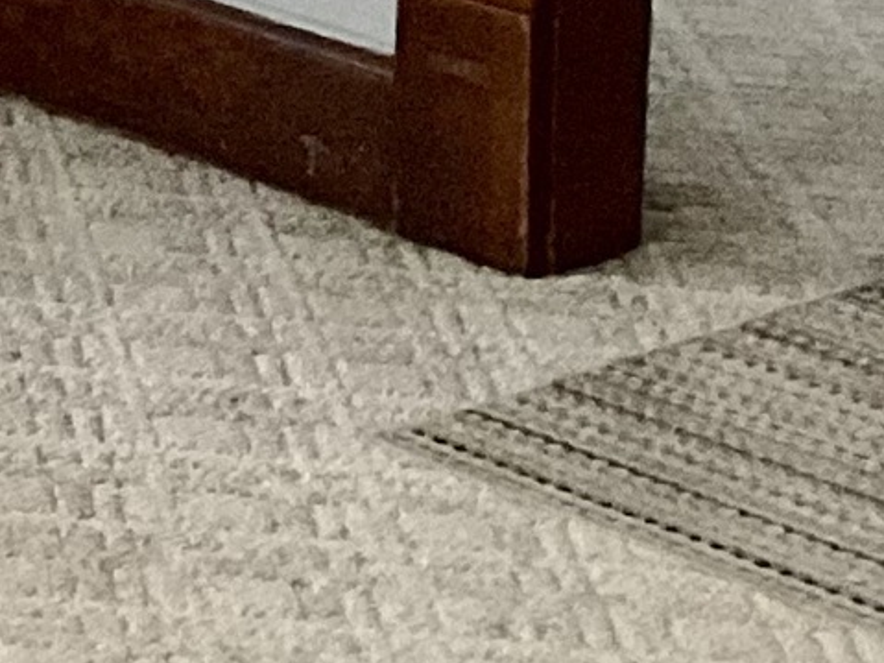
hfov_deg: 8.8
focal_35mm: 186
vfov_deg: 7.4
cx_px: -1742
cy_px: -1019
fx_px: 4749
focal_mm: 3
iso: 320
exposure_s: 1/30
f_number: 1.8
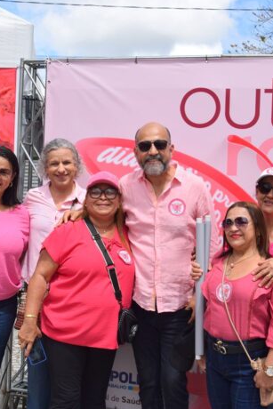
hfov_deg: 26.6
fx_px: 577
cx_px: 146
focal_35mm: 51
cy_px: 196
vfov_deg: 39.0
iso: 200
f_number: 10
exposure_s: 1/400
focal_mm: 21
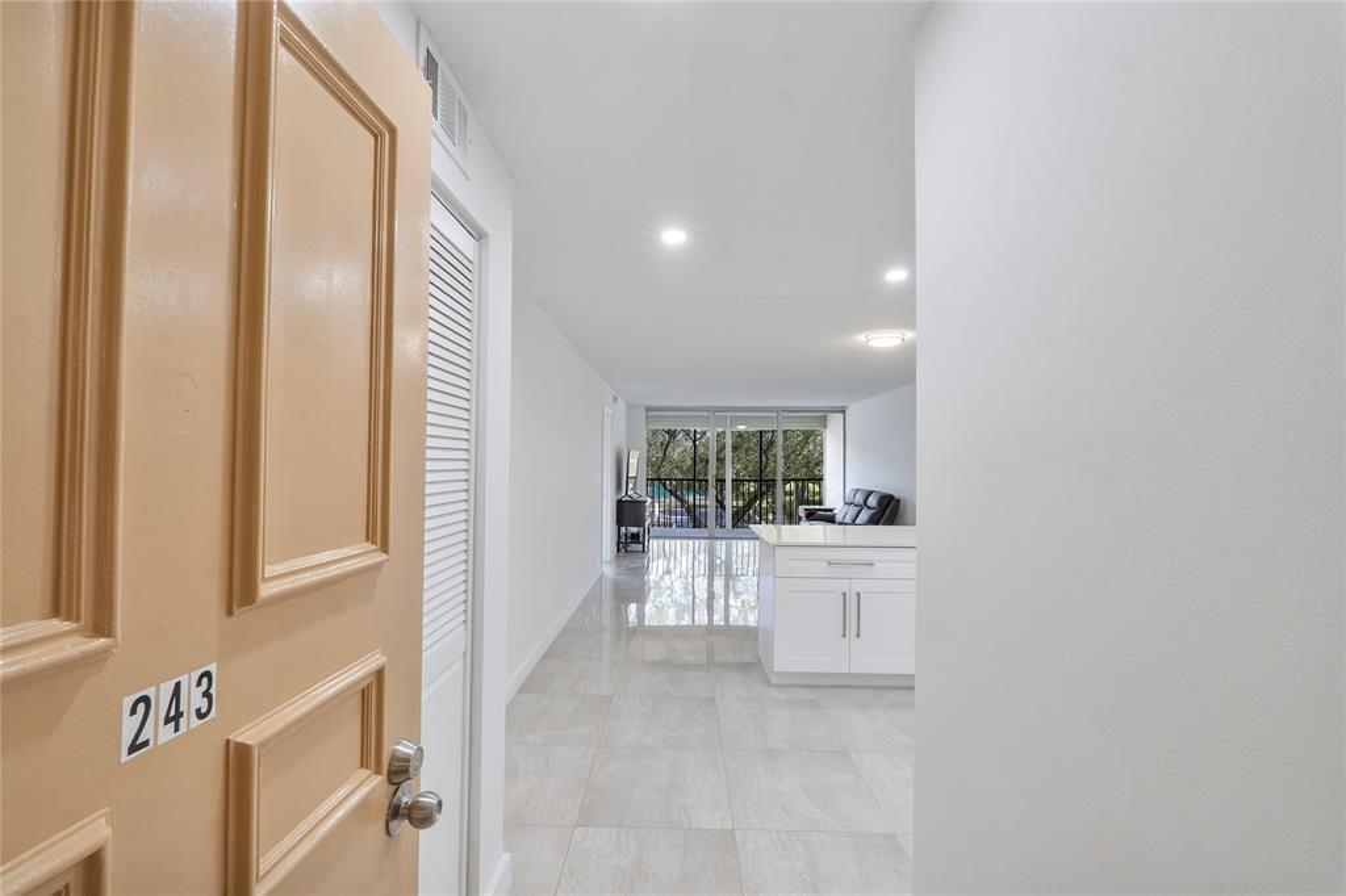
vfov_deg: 77.3
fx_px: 561
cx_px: 673
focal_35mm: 15
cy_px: 448
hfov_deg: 100.4
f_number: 11
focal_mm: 10
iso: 160
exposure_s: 1/8
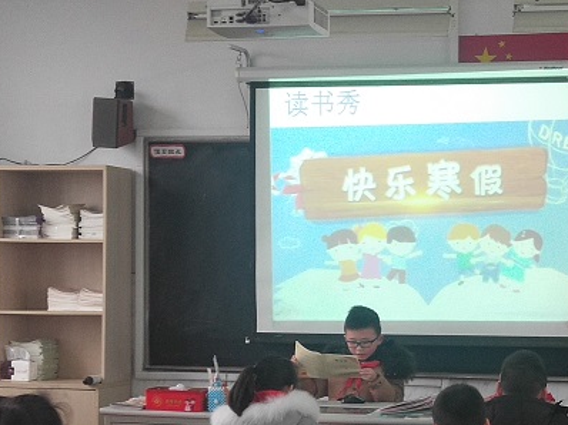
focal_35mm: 106
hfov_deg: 18.4
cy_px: 330
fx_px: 1738
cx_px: 432
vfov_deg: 13.9
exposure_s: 1/100
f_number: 1.8
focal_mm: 3.95
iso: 245
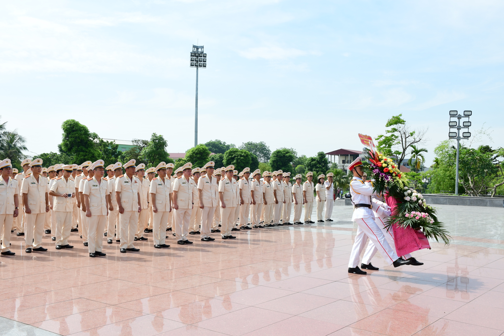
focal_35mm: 36
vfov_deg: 36.9
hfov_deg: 53.1
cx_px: 252
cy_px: 168
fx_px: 504
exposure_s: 1/200
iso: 200
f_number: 11
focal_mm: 24
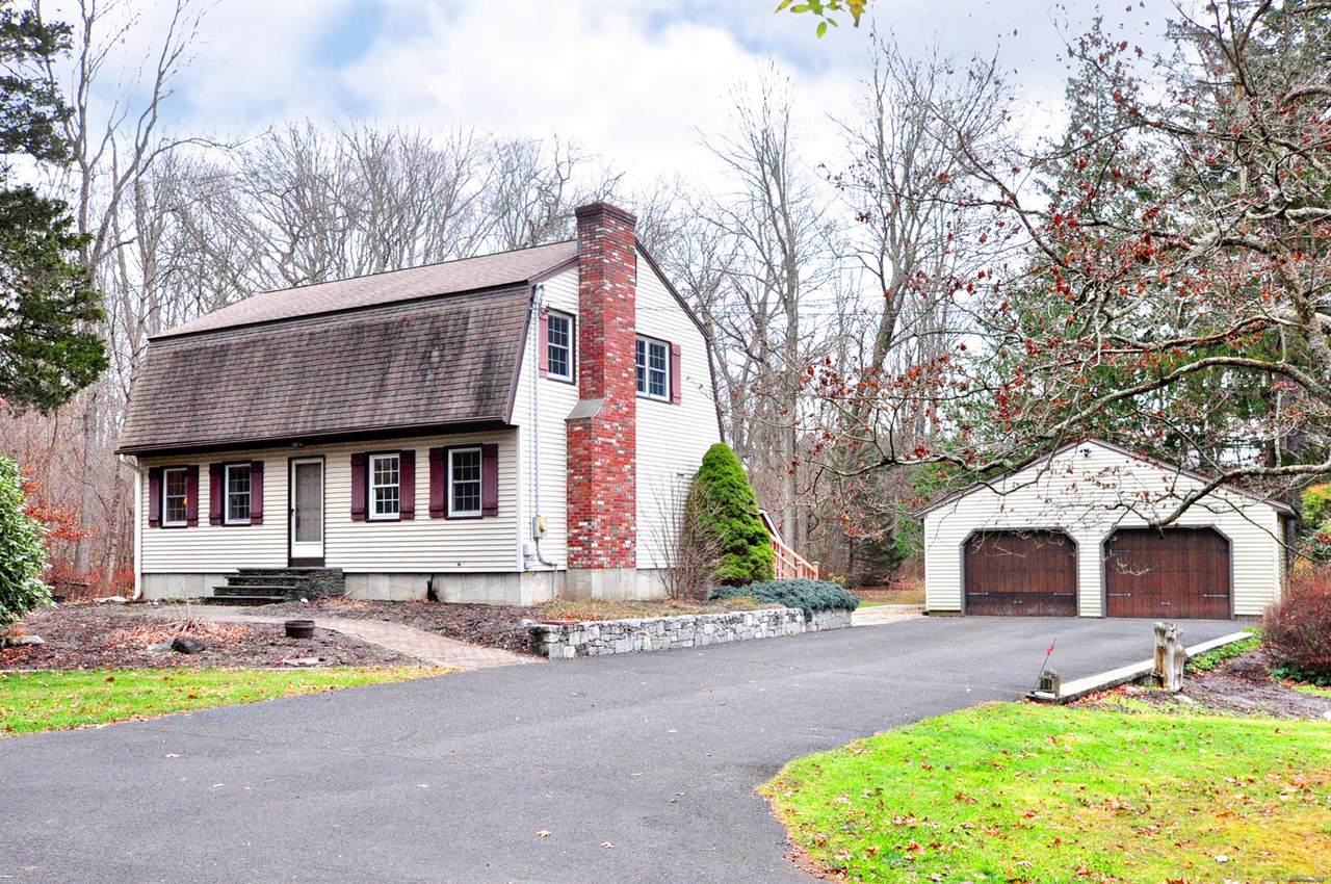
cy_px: 442
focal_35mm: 30
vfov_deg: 43.5
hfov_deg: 62.0
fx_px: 1108
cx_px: 666
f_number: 8
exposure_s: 1/125
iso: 2000
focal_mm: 20
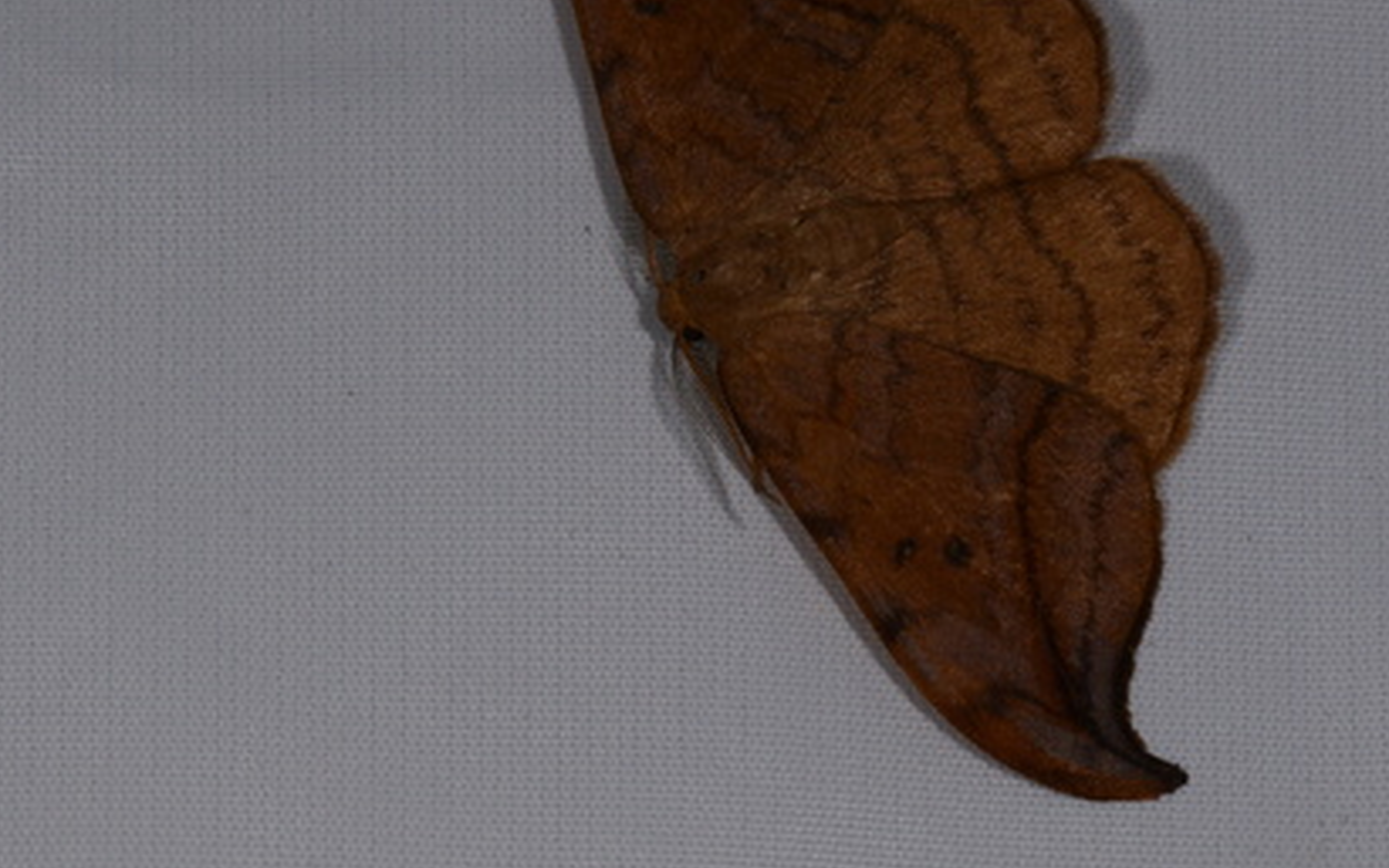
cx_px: 858
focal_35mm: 250
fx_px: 9464
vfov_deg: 5.3
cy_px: 314
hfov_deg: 8.4
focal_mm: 85
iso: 100
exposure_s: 1/60
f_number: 22
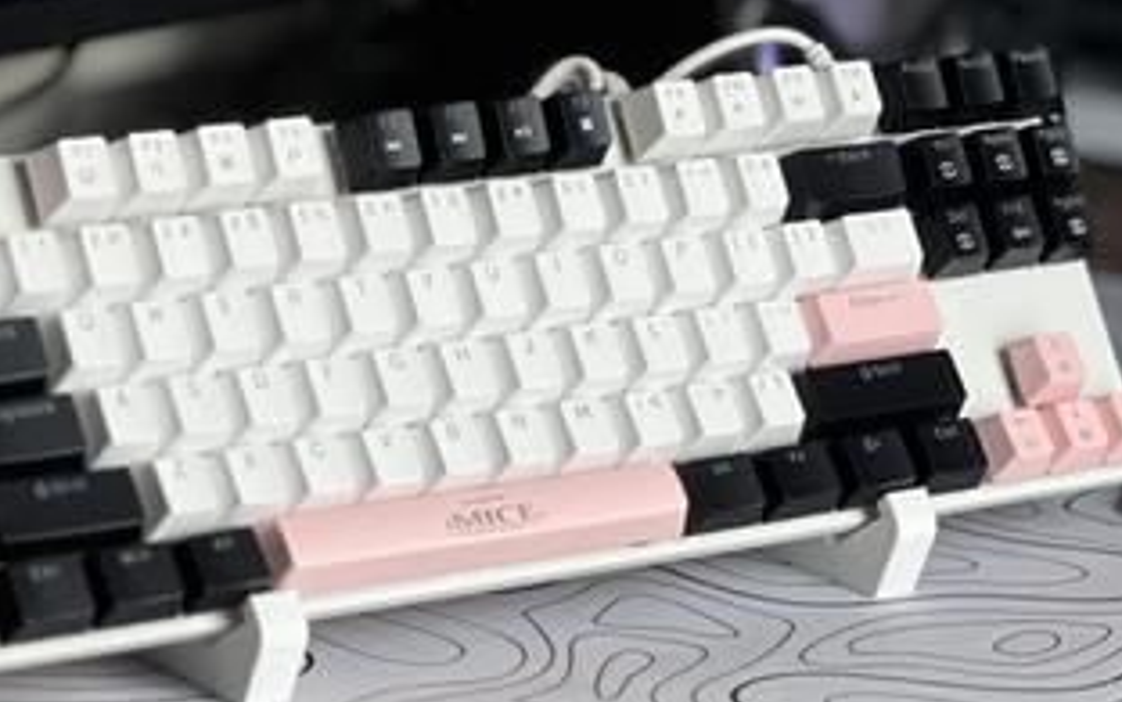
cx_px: 628
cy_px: 266
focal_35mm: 158
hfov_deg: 13.2
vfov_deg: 8.3
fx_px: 4831
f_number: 2.8
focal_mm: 9
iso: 125
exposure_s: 1/121
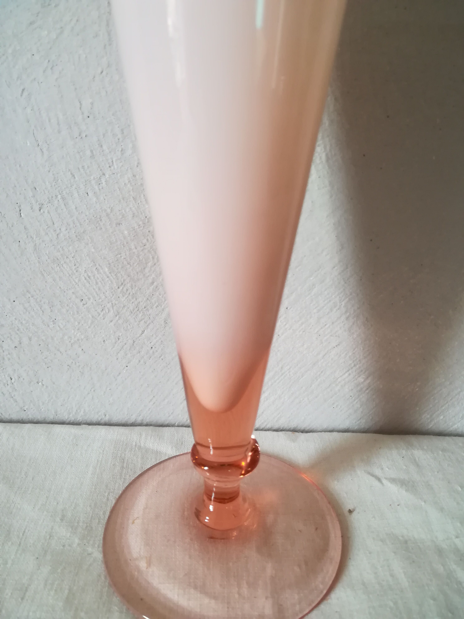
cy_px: 310
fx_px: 465
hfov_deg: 53.1
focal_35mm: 26
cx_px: 232
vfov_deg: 67.3
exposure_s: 1/33.3
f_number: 2.2
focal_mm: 3.83
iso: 320
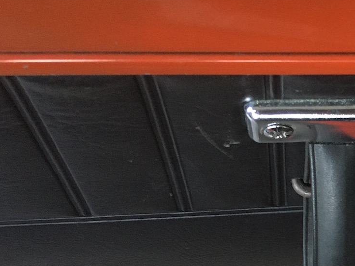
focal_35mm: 79
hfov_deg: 22.5
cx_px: 444
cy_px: 224
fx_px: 810
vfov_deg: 18.4
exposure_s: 1/25
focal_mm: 4.15
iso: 200
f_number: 2.2
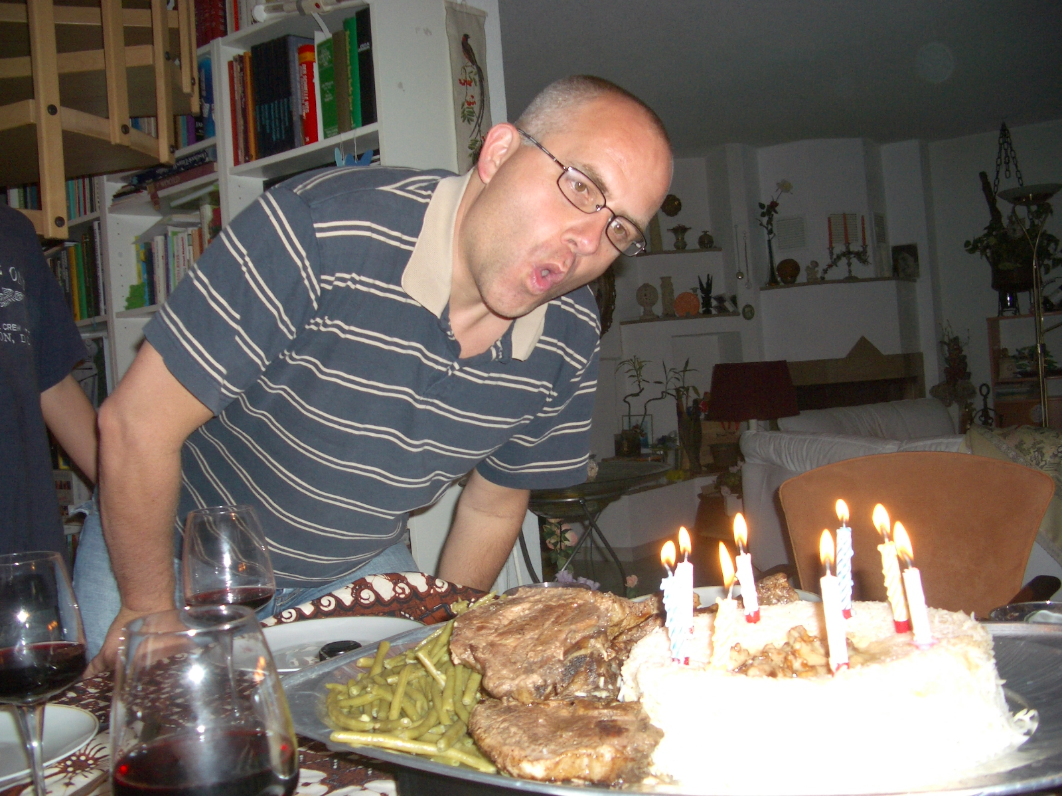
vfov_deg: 40.7
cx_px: 531
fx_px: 1074
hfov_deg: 52.6
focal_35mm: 35
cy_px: 398
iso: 100
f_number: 2.6
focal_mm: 5.8
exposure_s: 1/60
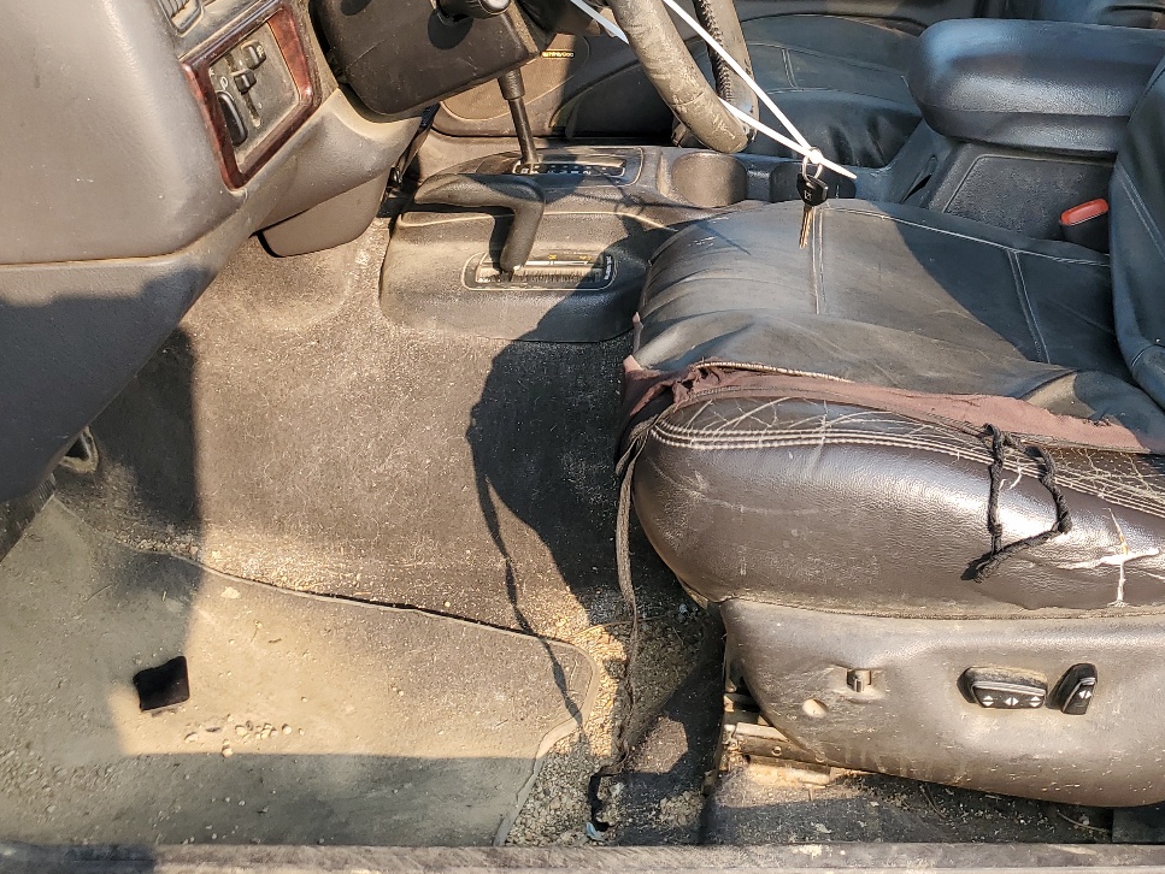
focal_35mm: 43
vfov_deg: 32.5
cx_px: 730
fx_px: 1448
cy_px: 154
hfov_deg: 43.5
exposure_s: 1/526
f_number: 1.5
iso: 50
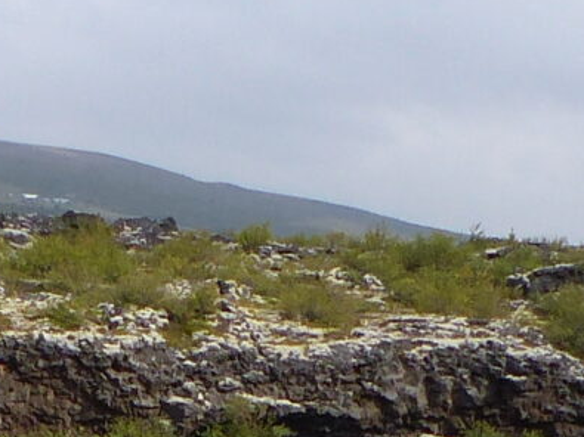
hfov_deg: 12.2
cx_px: 123
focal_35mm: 162
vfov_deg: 8.9
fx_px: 2732
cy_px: 725
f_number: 4
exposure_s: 1/500
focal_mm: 4.5
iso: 100
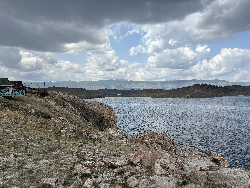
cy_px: 94
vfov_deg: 53.1
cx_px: 125
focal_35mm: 26
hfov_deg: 67.3
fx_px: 188
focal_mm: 5.96
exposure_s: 1/3311
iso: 50
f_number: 1.6
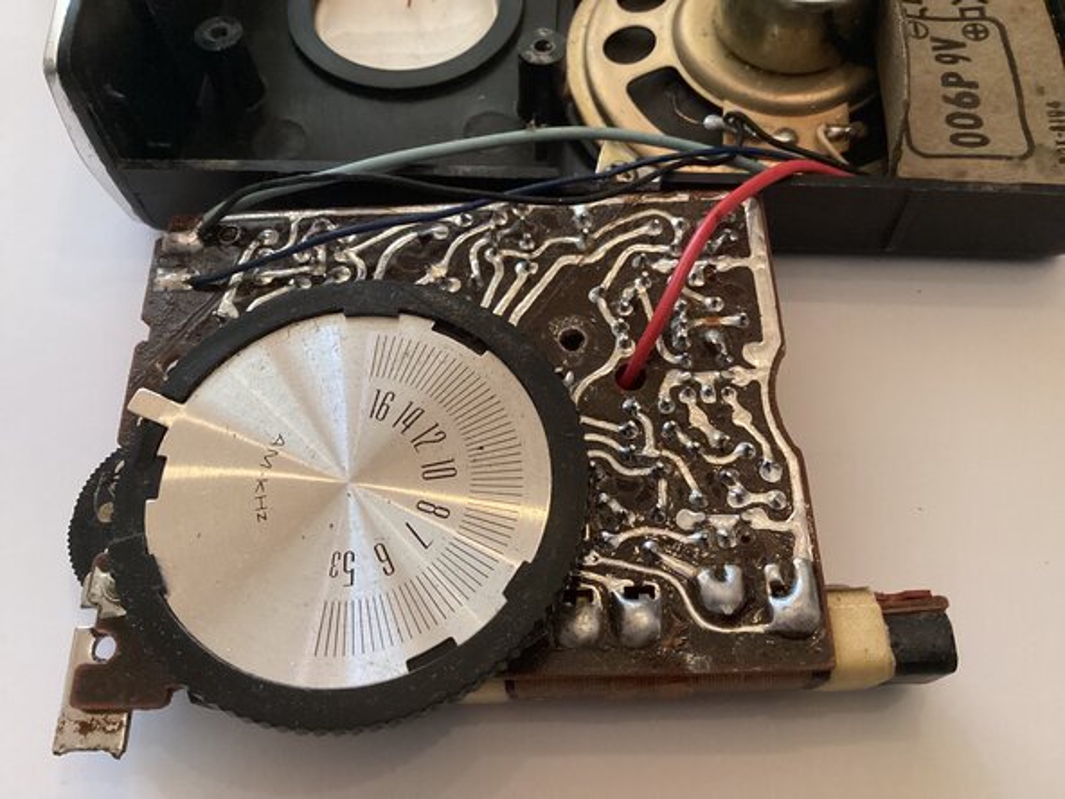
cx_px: 532
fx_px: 954
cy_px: 400
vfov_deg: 45.4
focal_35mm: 31
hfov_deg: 58.4
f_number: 2.4
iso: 320
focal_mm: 3.3
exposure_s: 1/60
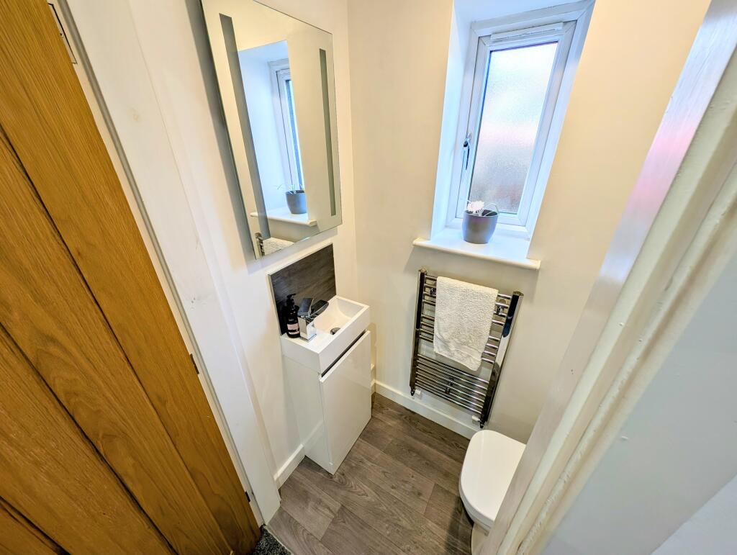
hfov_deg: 110.5
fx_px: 256
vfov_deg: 94.6
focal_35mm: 12
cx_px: 368
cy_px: 278
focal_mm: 2.23
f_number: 1.95
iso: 40
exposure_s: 1/76.7
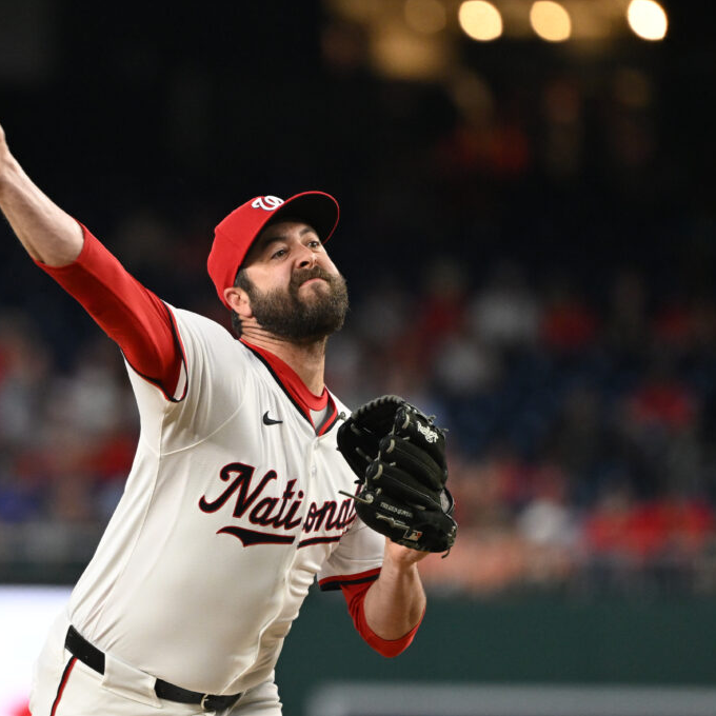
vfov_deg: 2.5
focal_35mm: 691
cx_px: 182
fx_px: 16170
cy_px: 358
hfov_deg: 2.5
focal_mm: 360
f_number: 4
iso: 3200
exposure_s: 1/2000
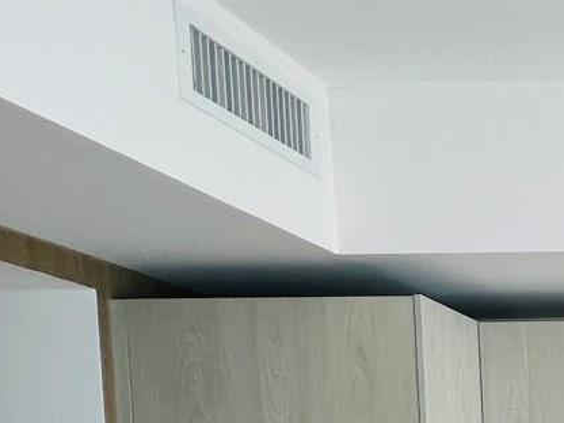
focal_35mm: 50
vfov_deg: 24.2
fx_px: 815
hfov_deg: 24.0
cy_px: 597
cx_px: 952
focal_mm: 1.57
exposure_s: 1/99
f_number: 1.8
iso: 40
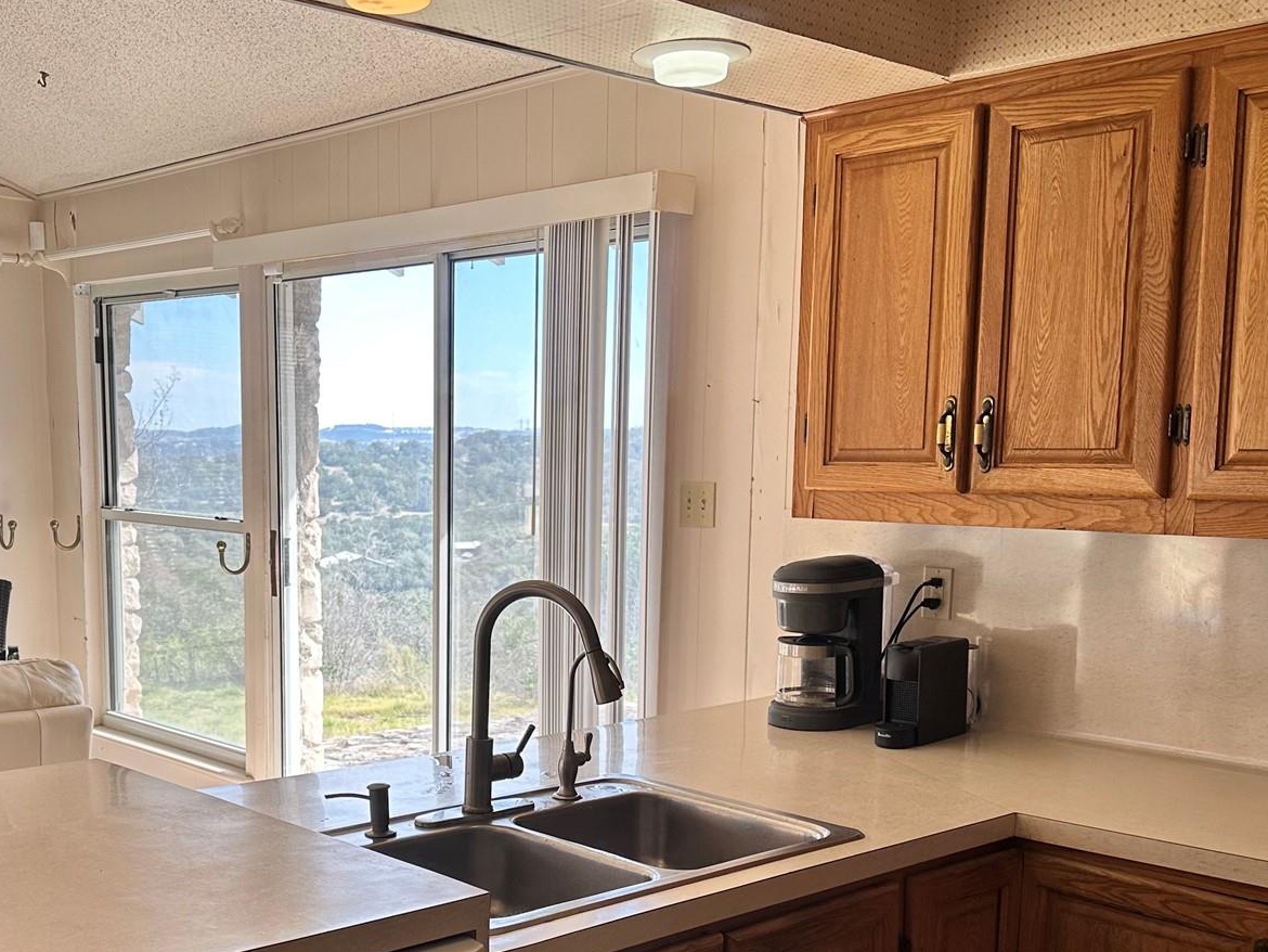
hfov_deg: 44.5
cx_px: 488
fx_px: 1539
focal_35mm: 42
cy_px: 661
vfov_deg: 33.9
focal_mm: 6.86
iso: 80
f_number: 1.78
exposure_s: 1/278
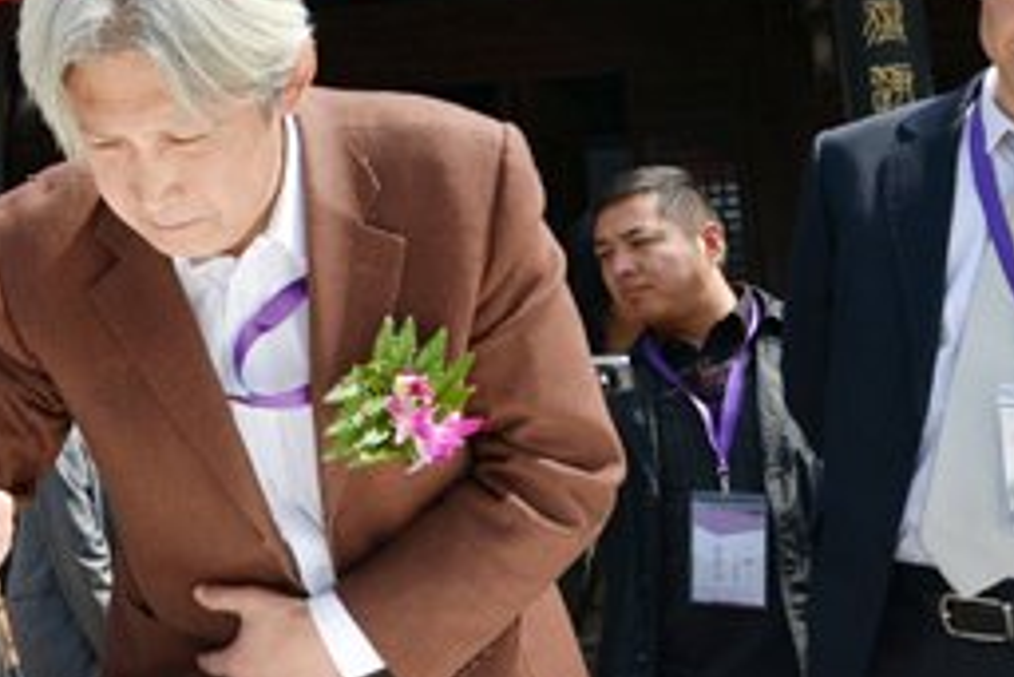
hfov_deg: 36.2
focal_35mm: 50
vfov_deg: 26.7
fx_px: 1409
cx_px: 32
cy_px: 172
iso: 100
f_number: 6.3
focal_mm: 16
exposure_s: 1/400
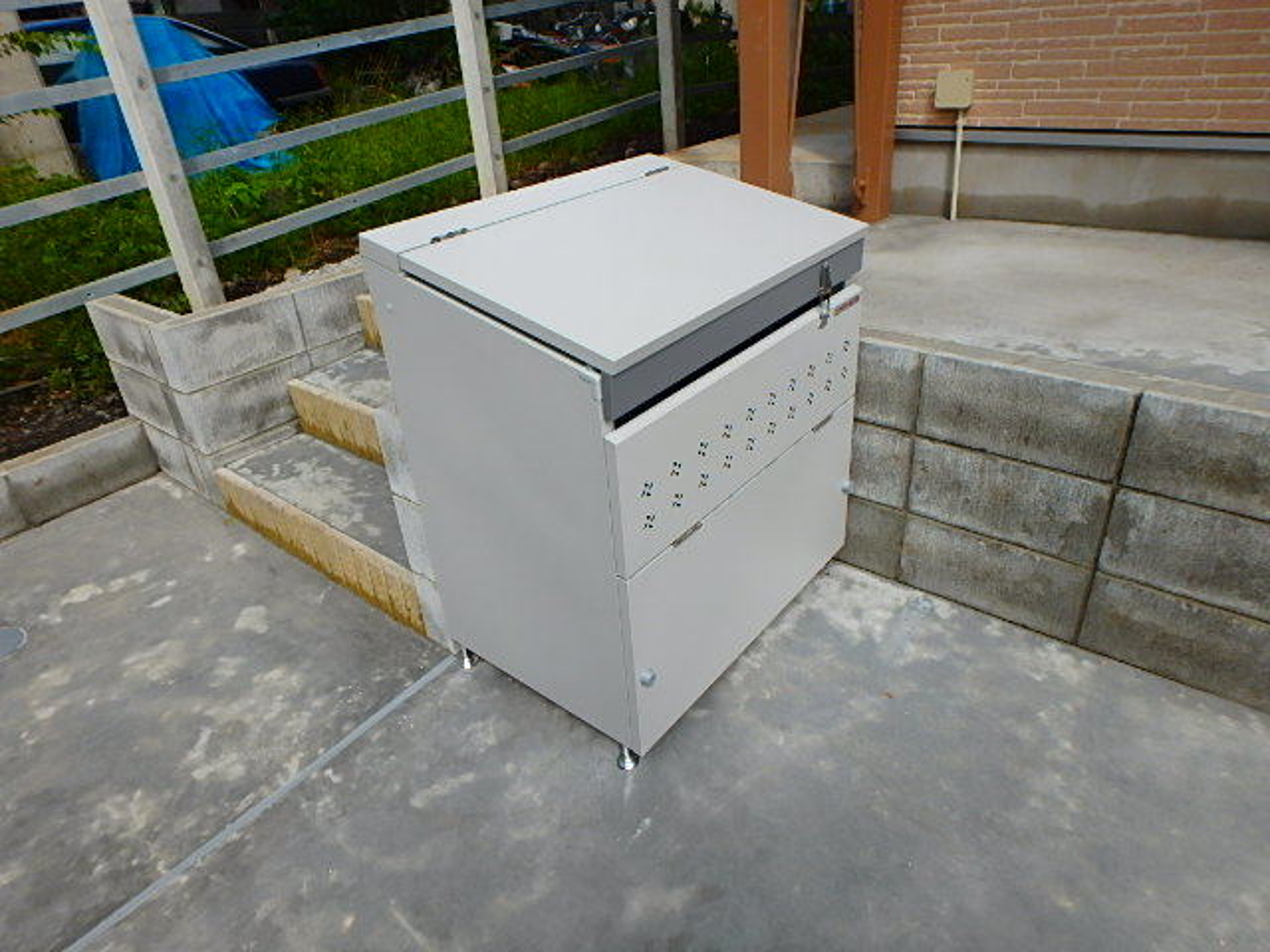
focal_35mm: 21
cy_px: 476
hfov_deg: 79.0
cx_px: 635
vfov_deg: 63.4
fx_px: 770
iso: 125
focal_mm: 3.7
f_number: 3.5
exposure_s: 1/800
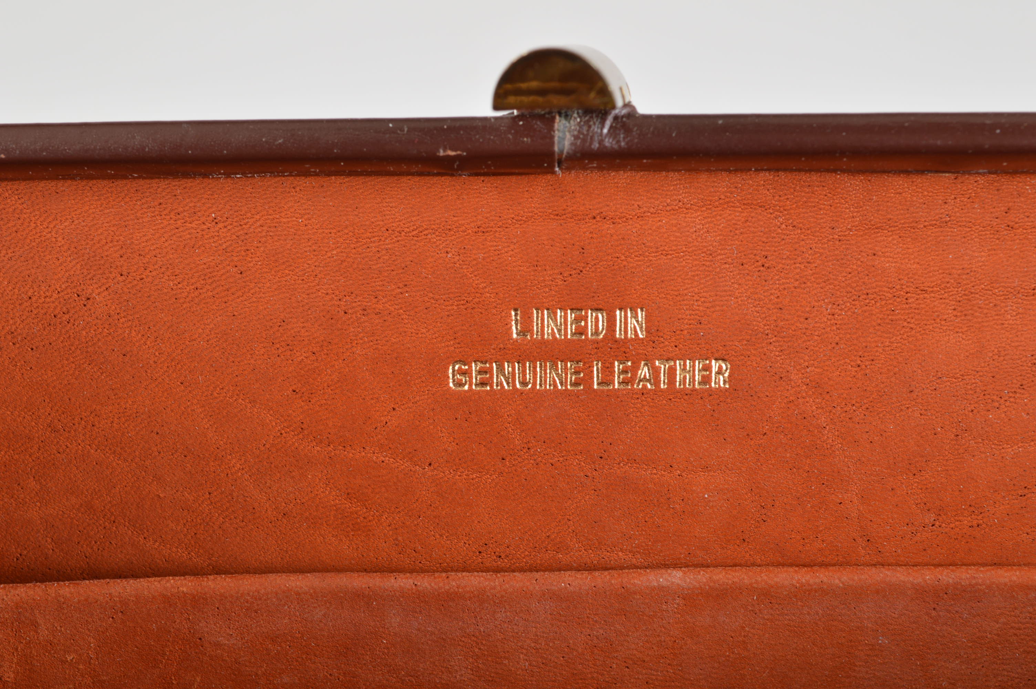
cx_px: 518
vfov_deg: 21.5
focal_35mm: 63
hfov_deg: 31.9
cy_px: 344
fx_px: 1811
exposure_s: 1/125
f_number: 9
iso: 200
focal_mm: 42
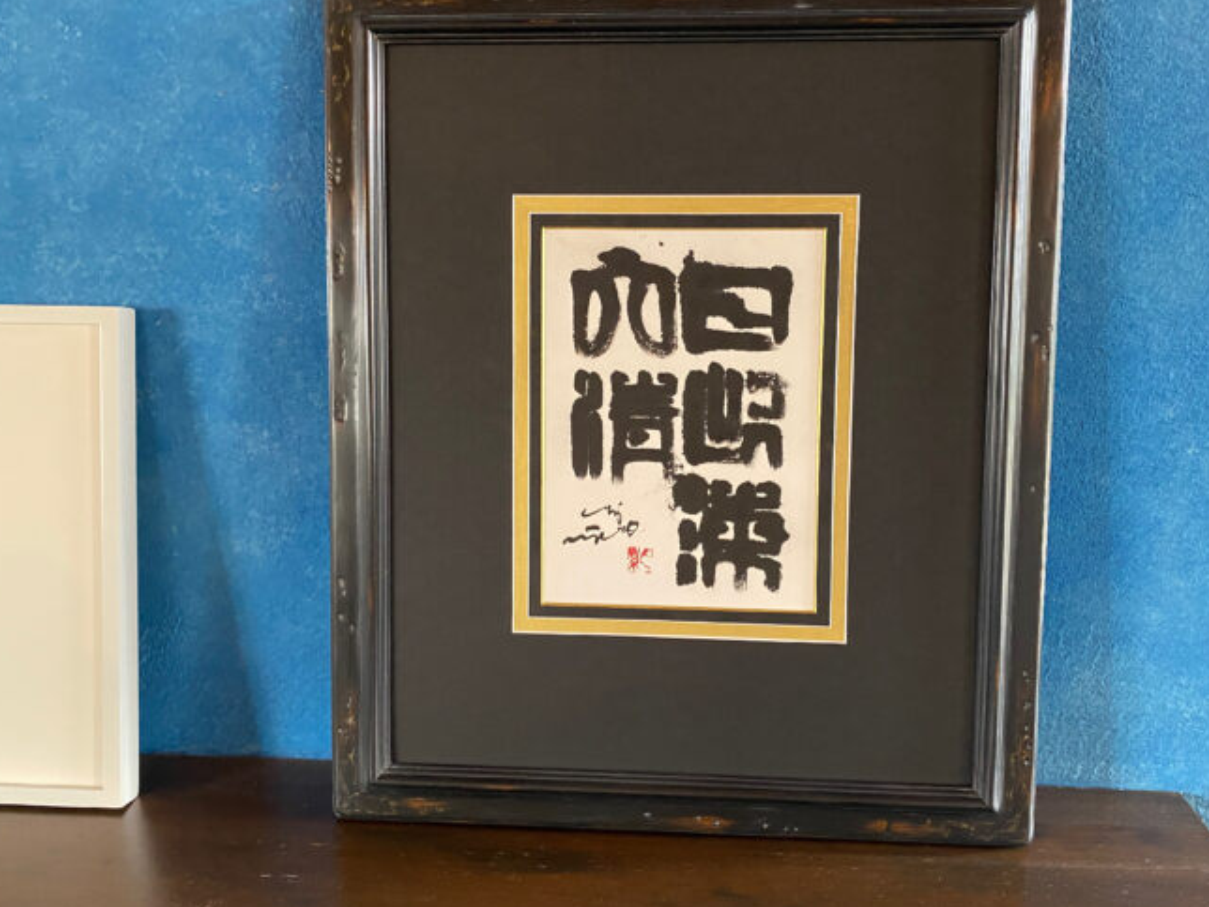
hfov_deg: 58.3
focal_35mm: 31
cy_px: 436
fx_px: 1083
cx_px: 648
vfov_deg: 45.4
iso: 400
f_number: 1.8
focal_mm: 4.25
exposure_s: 1/60
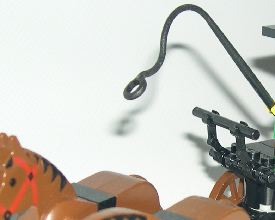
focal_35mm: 108
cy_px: 169
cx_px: 261
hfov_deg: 17.4
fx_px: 879
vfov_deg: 14.2
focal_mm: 8
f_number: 2.8
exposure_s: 1/60
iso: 100
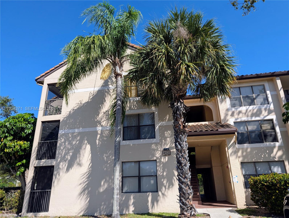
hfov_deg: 71.5
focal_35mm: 24
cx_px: 144
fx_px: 201
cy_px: 109
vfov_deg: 56.9
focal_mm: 6.9
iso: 25
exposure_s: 1/1314
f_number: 1.68
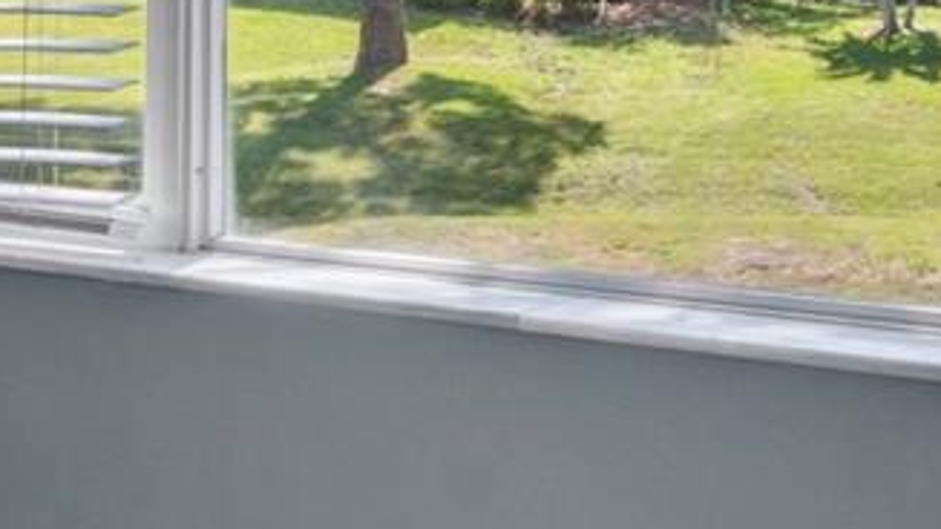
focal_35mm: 82
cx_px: 814
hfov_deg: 25.2
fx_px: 2046
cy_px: -95
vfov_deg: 14.3
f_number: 8
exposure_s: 1/15
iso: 250
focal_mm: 16
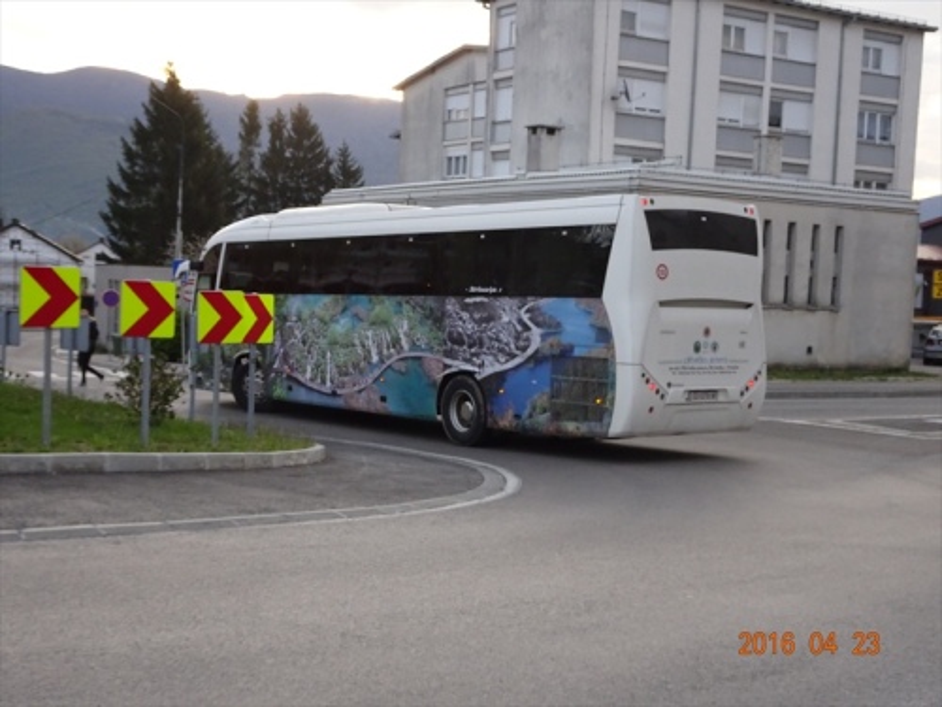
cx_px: 471
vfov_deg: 30.3
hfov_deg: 39.7
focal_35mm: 48
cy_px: 354
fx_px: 1306
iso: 400
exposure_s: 1/250
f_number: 4.5
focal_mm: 8.18
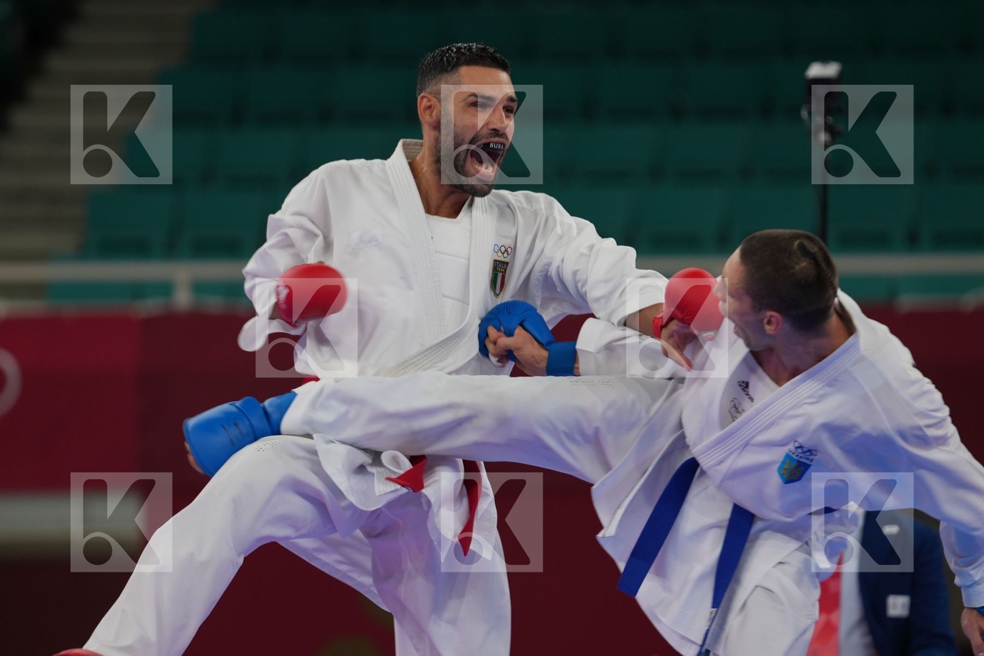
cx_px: 492
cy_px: 328
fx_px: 8199
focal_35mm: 300
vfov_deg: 4.6
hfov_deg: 6.9
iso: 200
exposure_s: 1/500
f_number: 2.8
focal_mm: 200
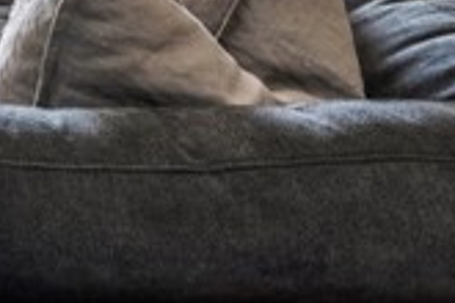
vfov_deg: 17.3
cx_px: -165
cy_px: -248
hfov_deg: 26.0
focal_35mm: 64
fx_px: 803
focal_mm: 16.4
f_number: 13
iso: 100
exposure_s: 1/4
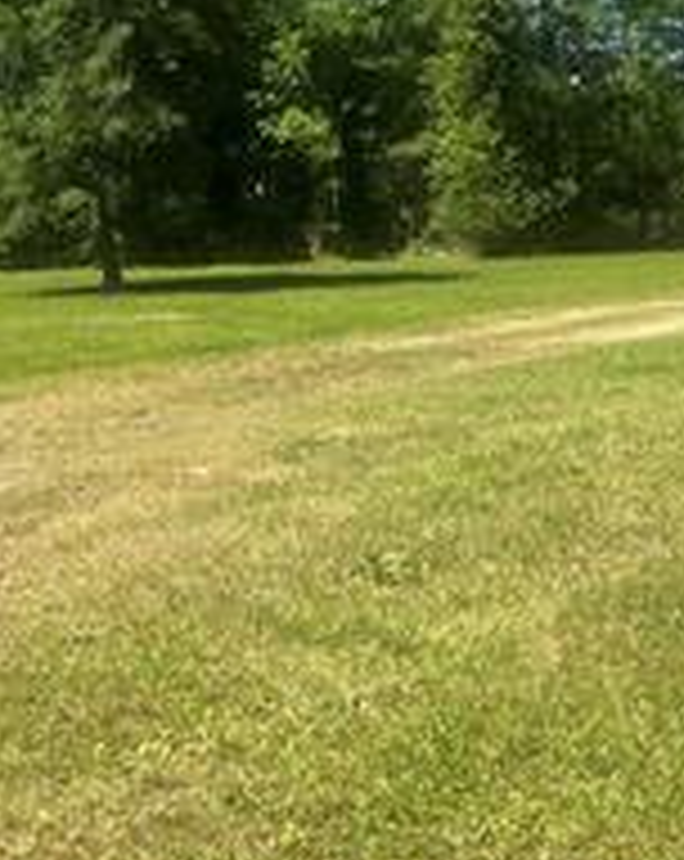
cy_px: 270
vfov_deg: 31.7
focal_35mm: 59
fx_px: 1498
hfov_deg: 25.6
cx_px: 225
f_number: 1.78
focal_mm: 6.86
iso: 80
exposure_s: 1/2967
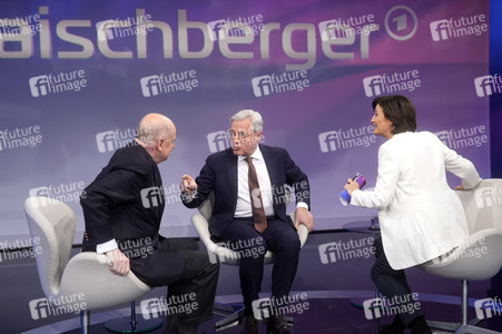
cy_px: 167
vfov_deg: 29.8
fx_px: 627
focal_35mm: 45
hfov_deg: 43.6
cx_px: 251
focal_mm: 30
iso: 640
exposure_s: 1/200
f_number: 2.2
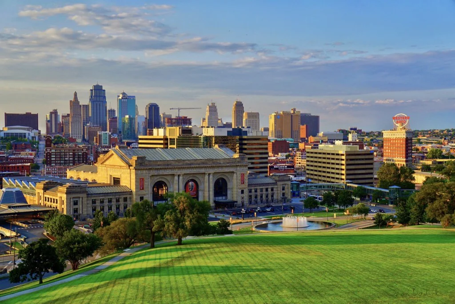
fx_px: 626
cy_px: 152
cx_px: 228
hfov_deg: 40.0
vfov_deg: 27.3
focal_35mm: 50
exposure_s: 1/80
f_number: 9
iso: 100
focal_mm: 33
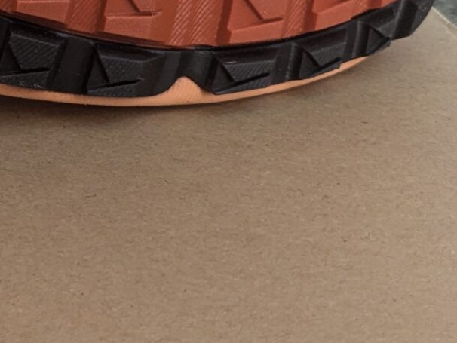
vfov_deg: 12.6
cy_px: -106
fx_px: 1506
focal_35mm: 114
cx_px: -303
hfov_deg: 15.4
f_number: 1.73
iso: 82
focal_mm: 4.38
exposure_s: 1/120
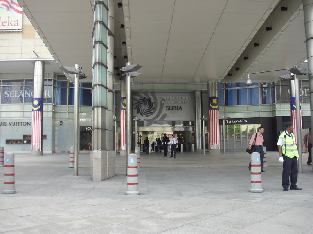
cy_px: 117
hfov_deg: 49.0
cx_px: 156
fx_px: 344
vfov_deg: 37.7
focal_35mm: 38
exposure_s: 1/200
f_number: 2.8
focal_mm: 6.2
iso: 100
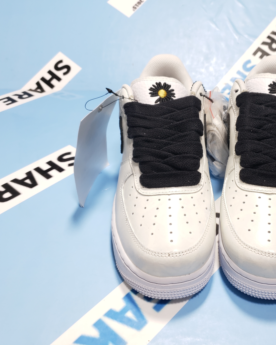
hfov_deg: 42.3
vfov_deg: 52.8
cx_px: 199
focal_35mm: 34
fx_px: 347
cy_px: 172
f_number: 1.5
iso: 80
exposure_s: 1/100
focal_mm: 4.3
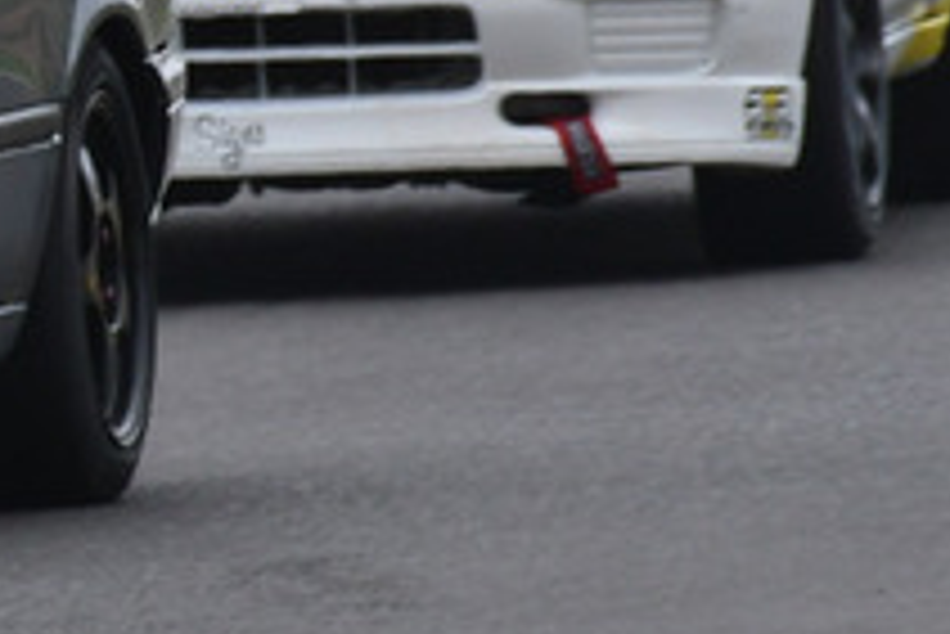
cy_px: -405
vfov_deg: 0.5
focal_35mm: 2845
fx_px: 75125
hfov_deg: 0.7
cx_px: -815
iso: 500
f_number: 10
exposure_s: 1/640
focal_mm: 500
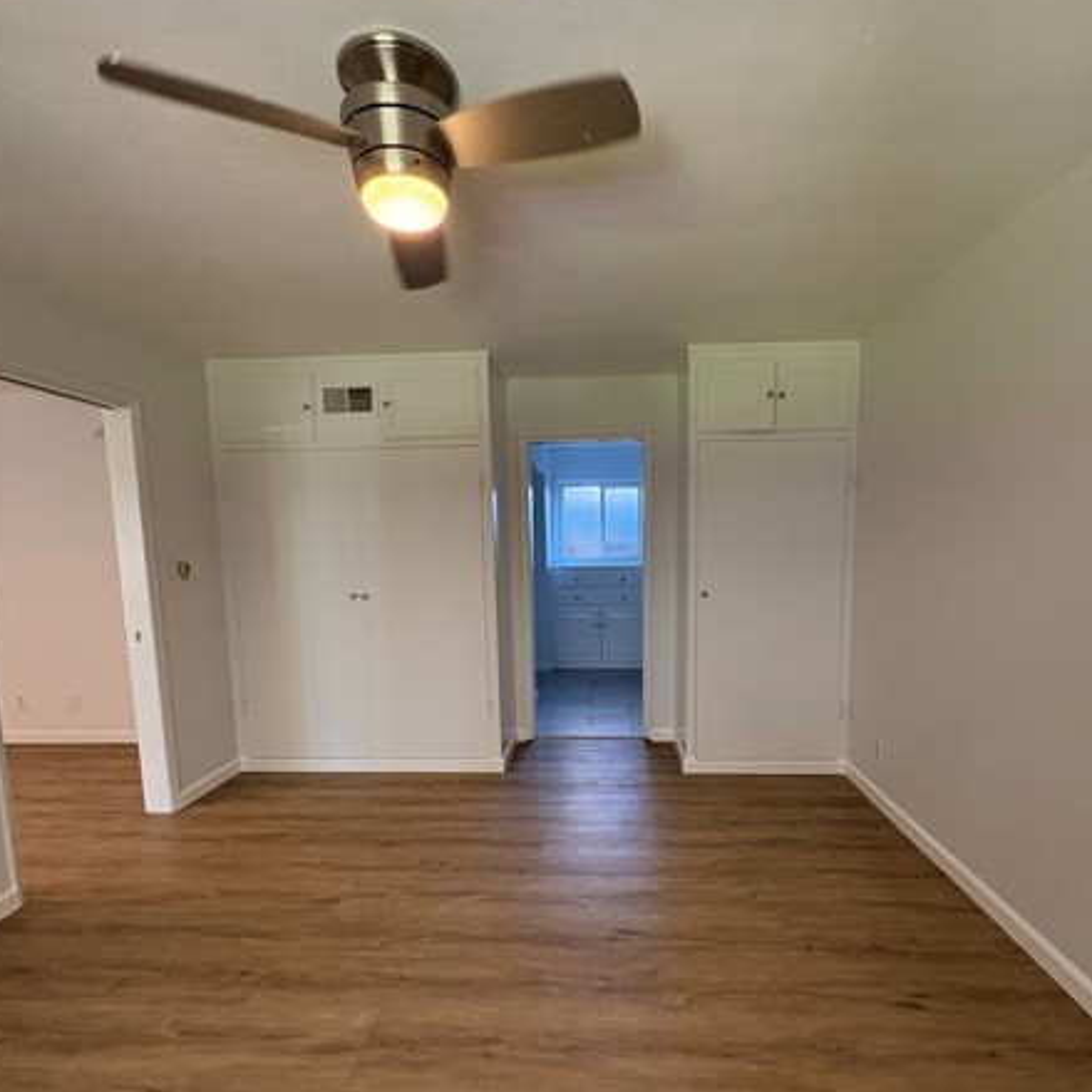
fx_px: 642
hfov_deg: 80.6
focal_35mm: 18
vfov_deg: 80.3
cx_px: 578
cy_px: 620
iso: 320
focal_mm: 2.22
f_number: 2.2
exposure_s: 1/120
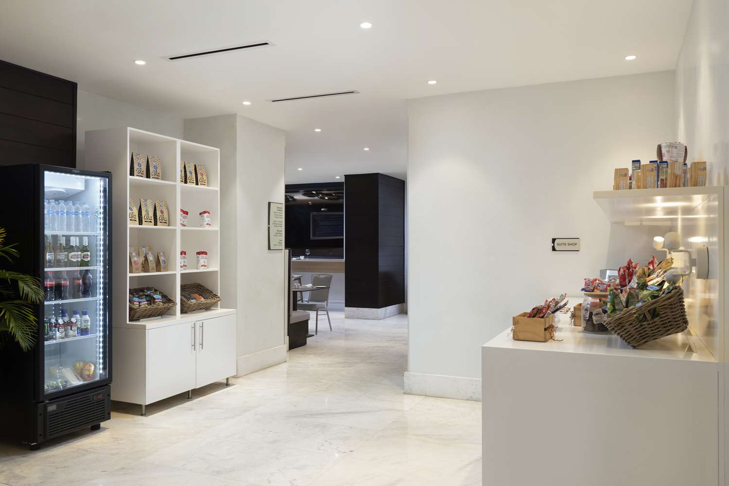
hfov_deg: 63.7
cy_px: 243
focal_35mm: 29
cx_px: 364
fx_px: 587
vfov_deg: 45.0
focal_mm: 29
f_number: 7.1
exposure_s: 1/15
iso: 250
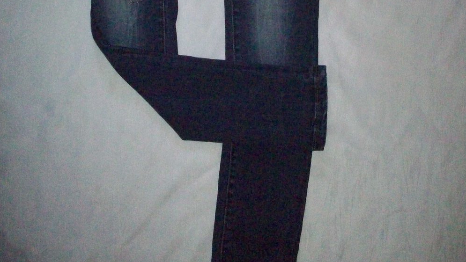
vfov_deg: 21.2
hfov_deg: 38.5
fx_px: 667
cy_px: -23
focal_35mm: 54
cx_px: 234
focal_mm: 6.2
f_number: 2.8
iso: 800
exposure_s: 1/128
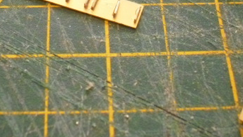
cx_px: 95
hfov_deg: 27.4
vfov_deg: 15.6
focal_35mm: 77
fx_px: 496
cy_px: 18
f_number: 2.8
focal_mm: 6.2
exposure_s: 1/80
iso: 800
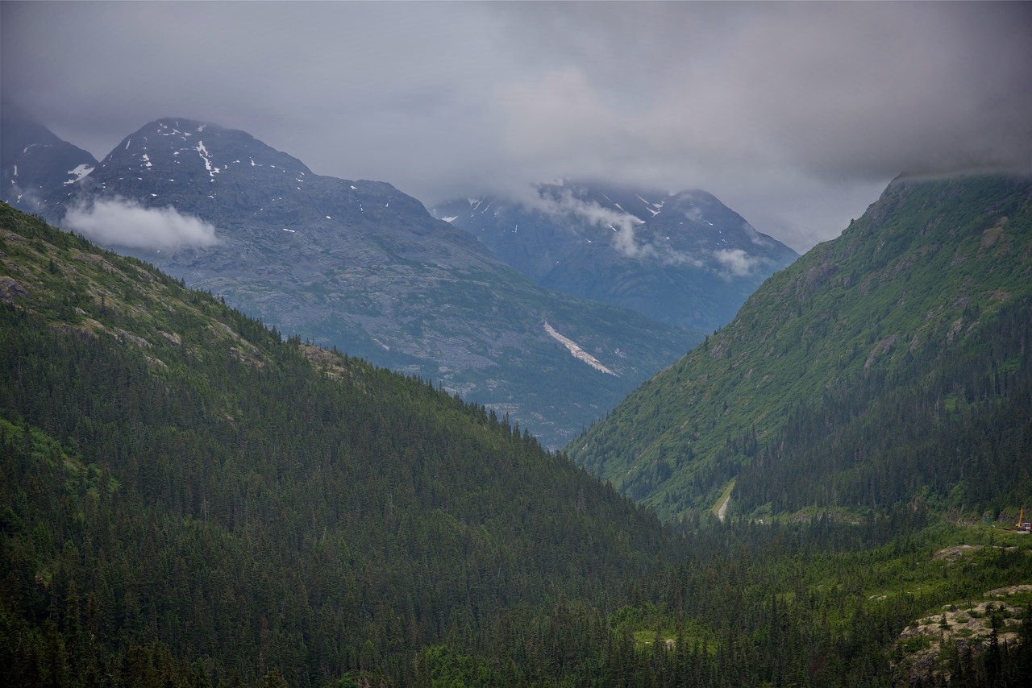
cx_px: 516
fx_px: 2437
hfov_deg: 23.9
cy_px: 344
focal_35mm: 85
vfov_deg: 16.1
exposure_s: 1/200
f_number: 5.6
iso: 100
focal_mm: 85
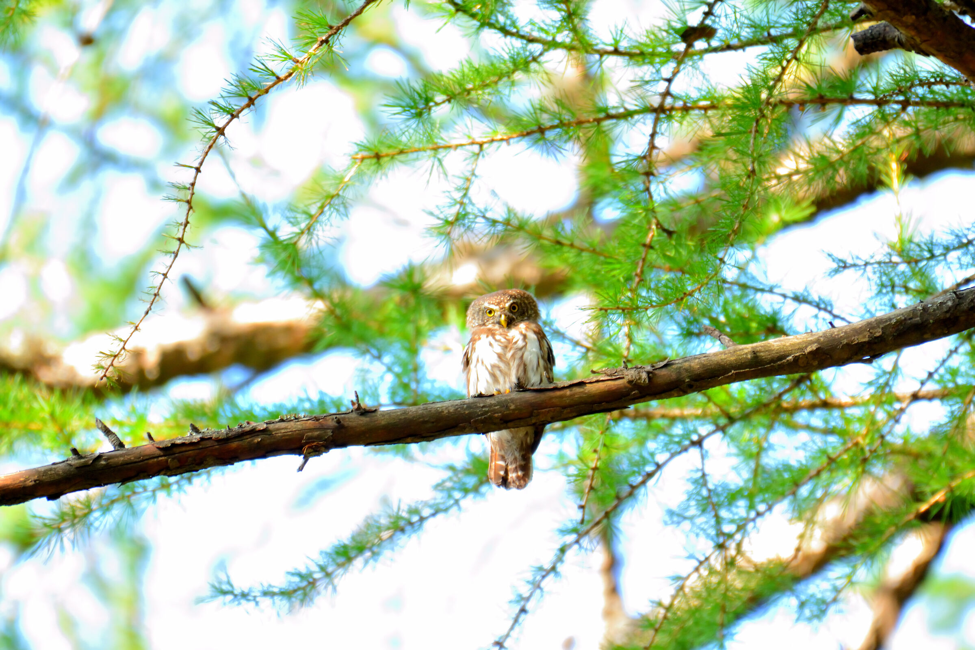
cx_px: 488
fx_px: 20311
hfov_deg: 2.7
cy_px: 325
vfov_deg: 1.8
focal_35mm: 750
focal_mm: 500
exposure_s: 1/100
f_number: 5.6
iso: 800
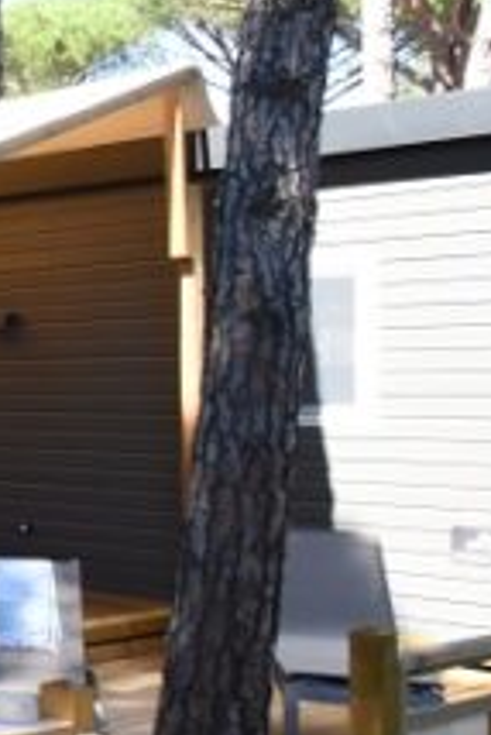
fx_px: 1287
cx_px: -779
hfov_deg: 13.4
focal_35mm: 63
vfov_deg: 31.9
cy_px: 402
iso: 640
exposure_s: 1/250
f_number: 8
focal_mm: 10
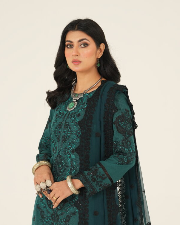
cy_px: 131
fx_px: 892
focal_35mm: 134
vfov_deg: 14.4
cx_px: 91
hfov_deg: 11.5
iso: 200
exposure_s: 1/250
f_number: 5
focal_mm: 105
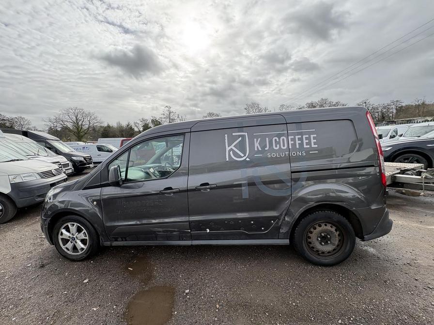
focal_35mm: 14
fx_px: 176
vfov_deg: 85.7
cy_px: 162
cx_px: 217
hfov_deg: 102.1
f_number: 2.2
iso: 40
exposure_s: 1/756
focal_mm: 2.22
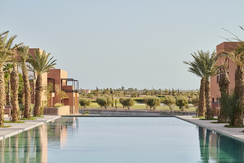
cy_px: 82
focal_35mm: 85
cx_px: 122
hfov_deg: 23.9
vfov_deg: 16.1
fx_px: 576
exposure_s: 1/320
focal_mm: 85
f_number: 5.6
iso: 100
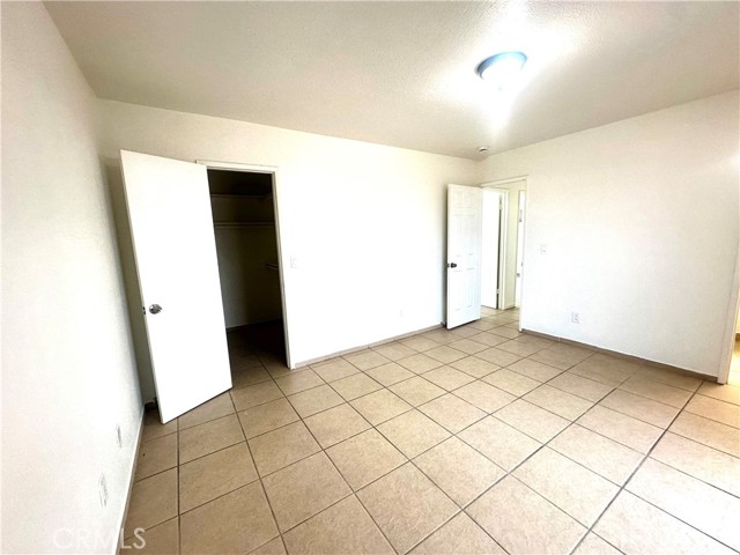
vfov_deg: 85.7
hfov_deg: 102.1
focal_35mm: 14
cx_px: 370
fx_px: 299
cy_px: 278
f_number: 2.2
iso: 160
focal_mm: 2.22
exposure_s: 1/120
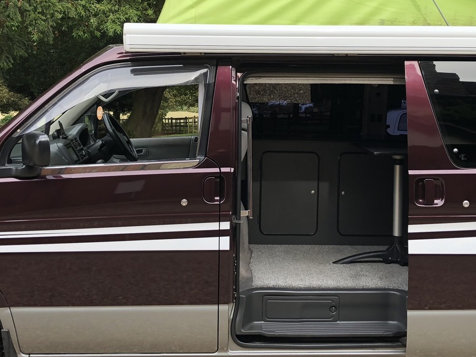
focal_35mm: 53
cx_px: 253
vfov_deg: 27.4
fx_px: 729
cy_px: 119
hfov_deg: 36.2
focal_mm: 3.99
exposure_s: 1/286
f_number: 1.8
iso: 20
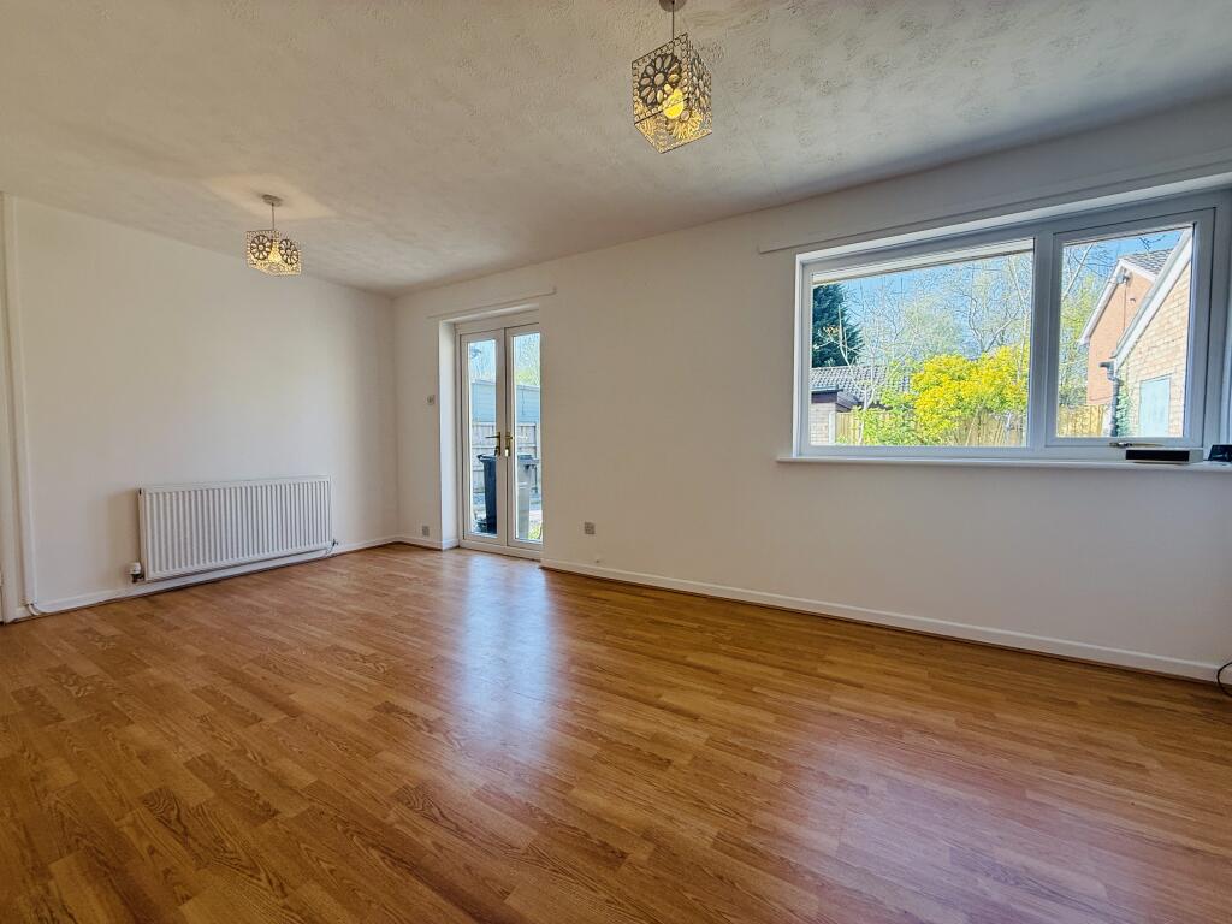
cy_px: 462
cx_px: 616
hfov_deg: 102.1
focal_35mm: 14
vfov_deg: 85.7
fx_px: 498
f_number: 2.2
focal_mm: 2.22
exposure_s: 1/162
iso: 64
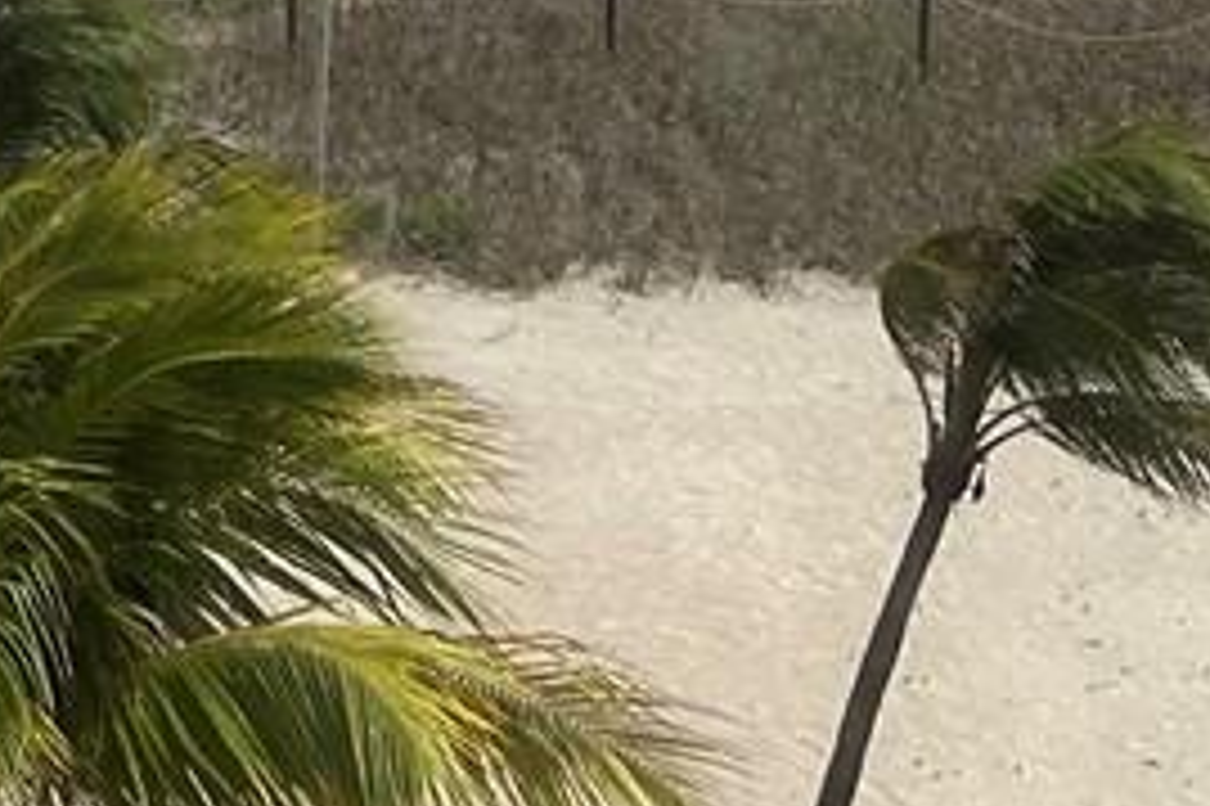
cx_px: 76
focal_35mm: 161
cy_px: -779
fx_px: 5408
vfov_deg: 8.1
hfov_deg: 12.6
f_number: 1.5
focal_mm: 5.7
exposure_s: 1/4274
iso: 50
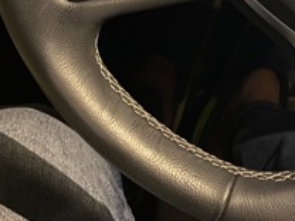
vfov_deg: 18.0
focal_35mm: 75
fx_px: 639
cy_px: -86
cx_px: 309
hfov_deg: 24.5
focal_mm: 4.25
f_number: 1.8
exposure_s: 1/10
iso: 500
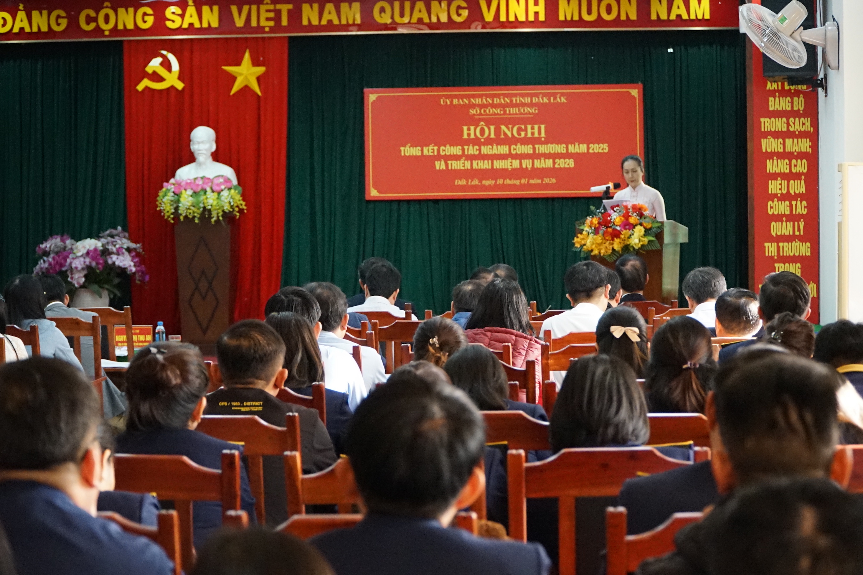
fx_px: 2037
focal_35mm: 85
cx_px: 432
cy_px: 288
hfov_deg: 23.9
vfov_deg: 16.1
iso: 6400
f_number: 4
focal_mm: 57
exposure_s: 1/500
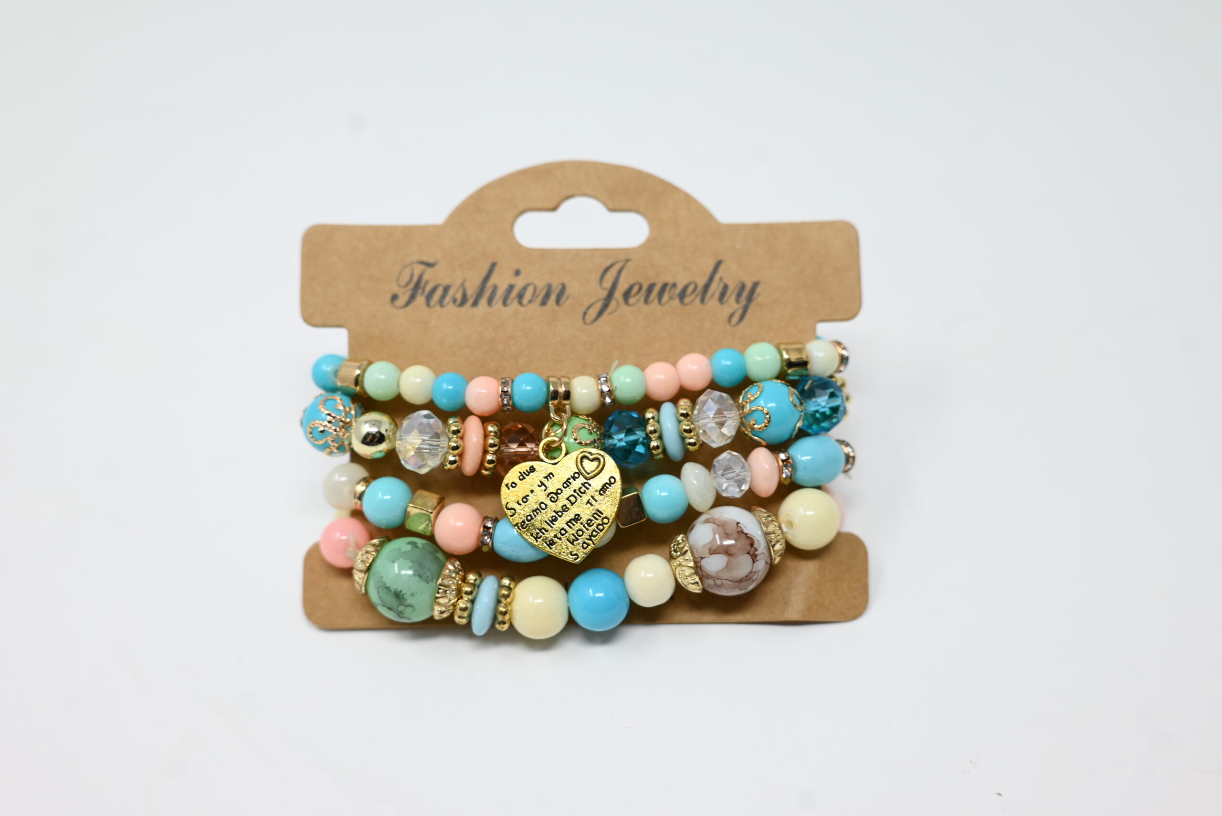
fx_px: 1358
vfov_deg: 33.4
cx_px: 611
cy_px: 408
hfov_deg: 48.4
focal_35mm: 40
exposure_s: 1/60
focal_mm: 40
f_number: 4.5
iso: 125
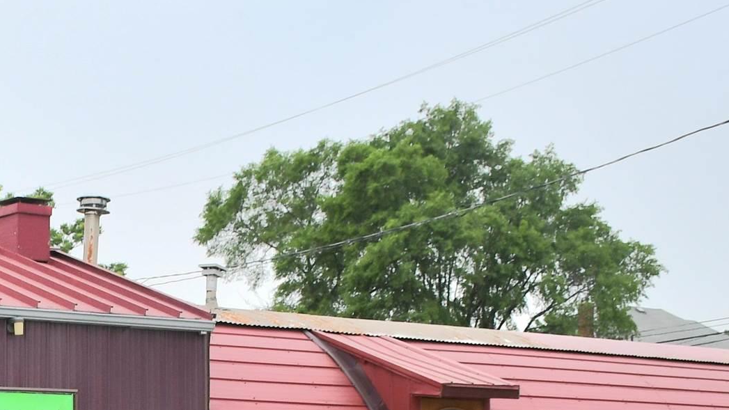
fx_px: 1604
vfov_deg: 13.8
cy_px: 576
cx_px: 21
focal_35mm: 83
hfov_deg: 24.6
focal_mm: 18
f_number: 5.6
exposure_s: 1/250
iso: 250
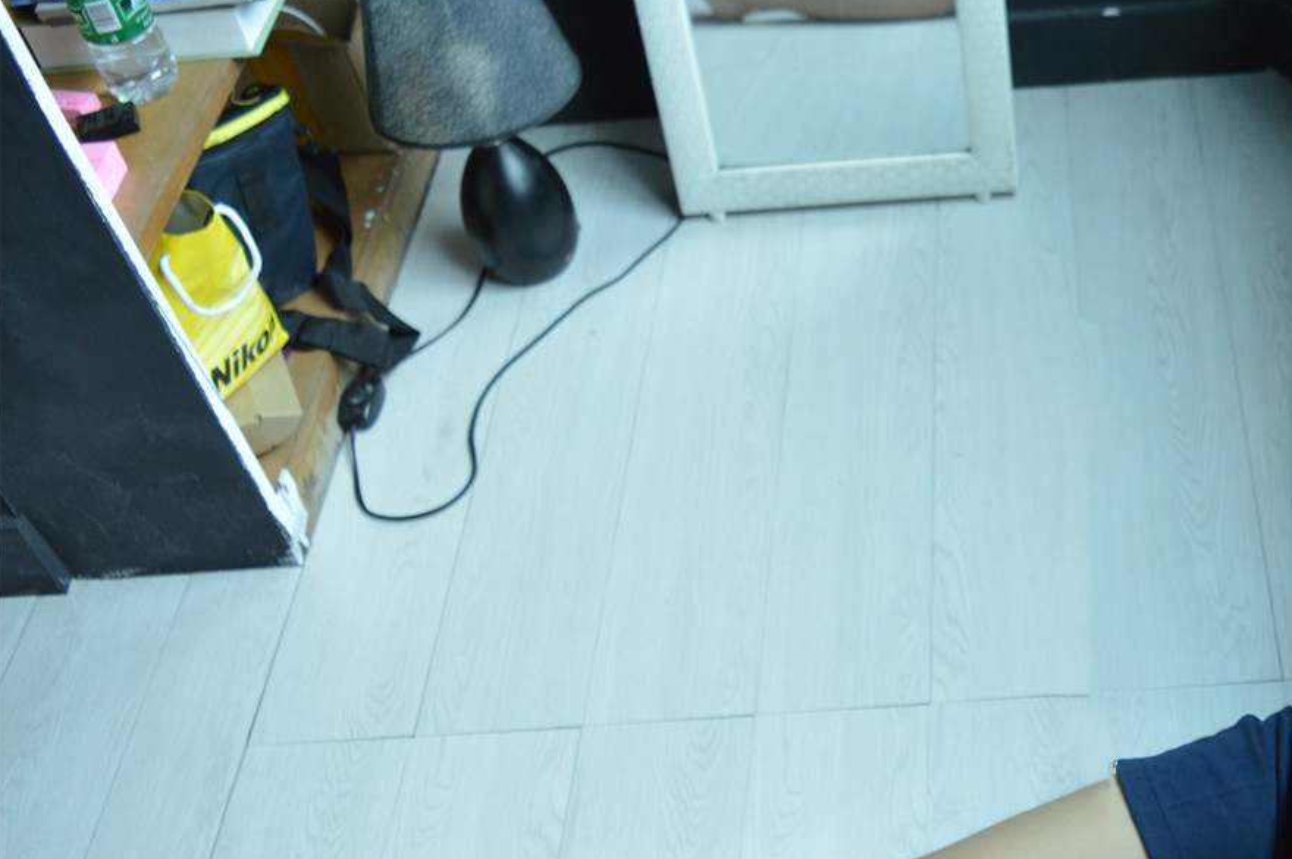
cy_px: 595
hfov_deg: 40.4
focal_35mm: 46
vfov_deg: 28.9
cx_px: 1095
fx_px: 1649
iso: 400
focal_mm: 18
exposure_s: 1/80
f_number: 4.5
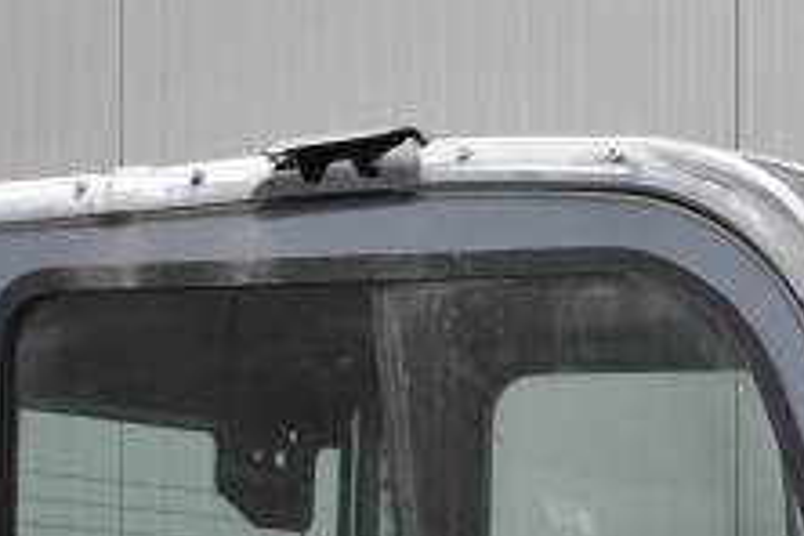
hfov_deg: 10.4
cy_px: 855
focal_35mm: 195
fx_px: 4355
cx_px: 996
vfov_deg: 6.9
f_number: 4.5
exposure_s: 1/40
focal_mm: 24
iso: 1250
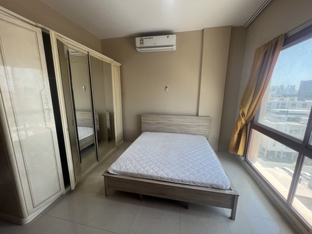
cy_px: 117
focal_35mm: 13
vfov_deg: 89.9
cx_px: 156
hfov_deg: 106.2
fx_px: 117
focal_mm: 1.57
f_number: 1.8
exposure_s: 1/48
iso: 50
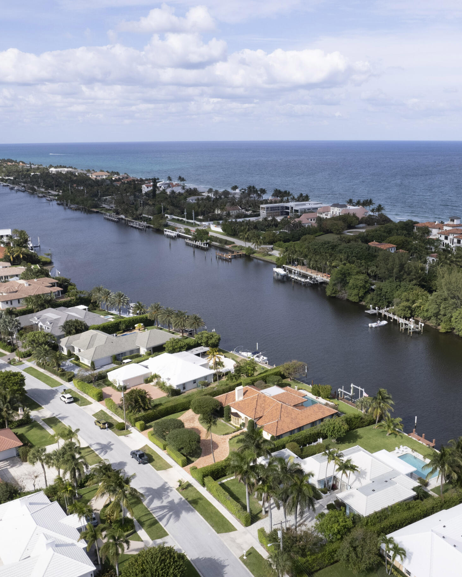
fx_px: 581
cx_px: 295
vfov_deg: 52.8
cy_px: 301
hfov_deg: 43.0
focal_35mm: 34
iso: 140
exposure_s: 1/3000
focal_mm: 8.38
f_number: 2.8
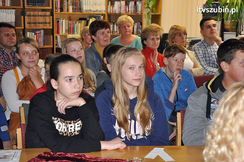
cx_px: 122
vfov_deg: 17.5
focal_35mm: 78
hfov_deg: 26.0
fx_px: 528
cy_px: 81
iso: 1600
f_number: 5
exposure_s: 1/60
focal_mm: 52
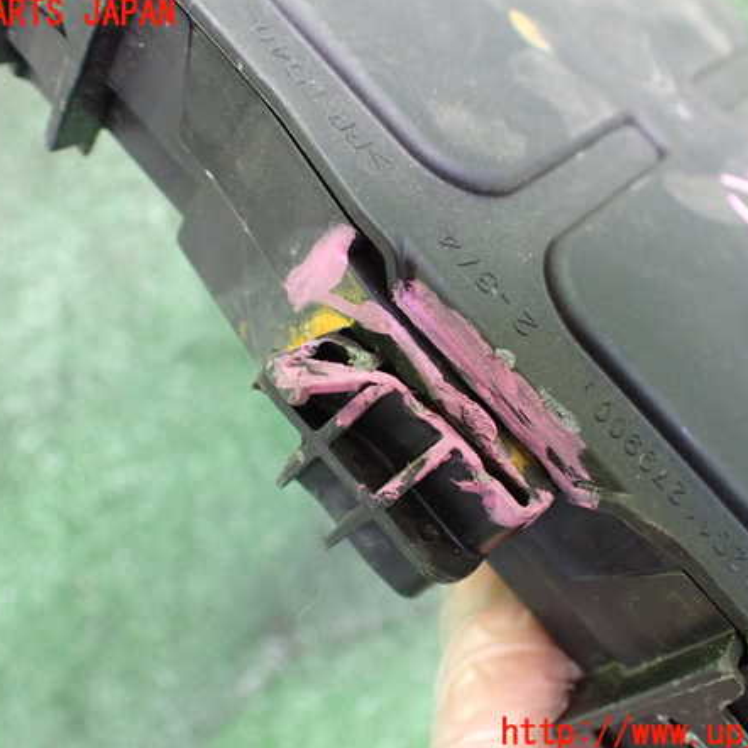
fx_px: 880
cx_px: 376
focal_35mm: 36
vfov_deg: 46.0
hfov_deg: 46.0
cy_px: 374
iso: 800
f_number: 2.3
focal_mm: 5.4
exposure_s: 1/30
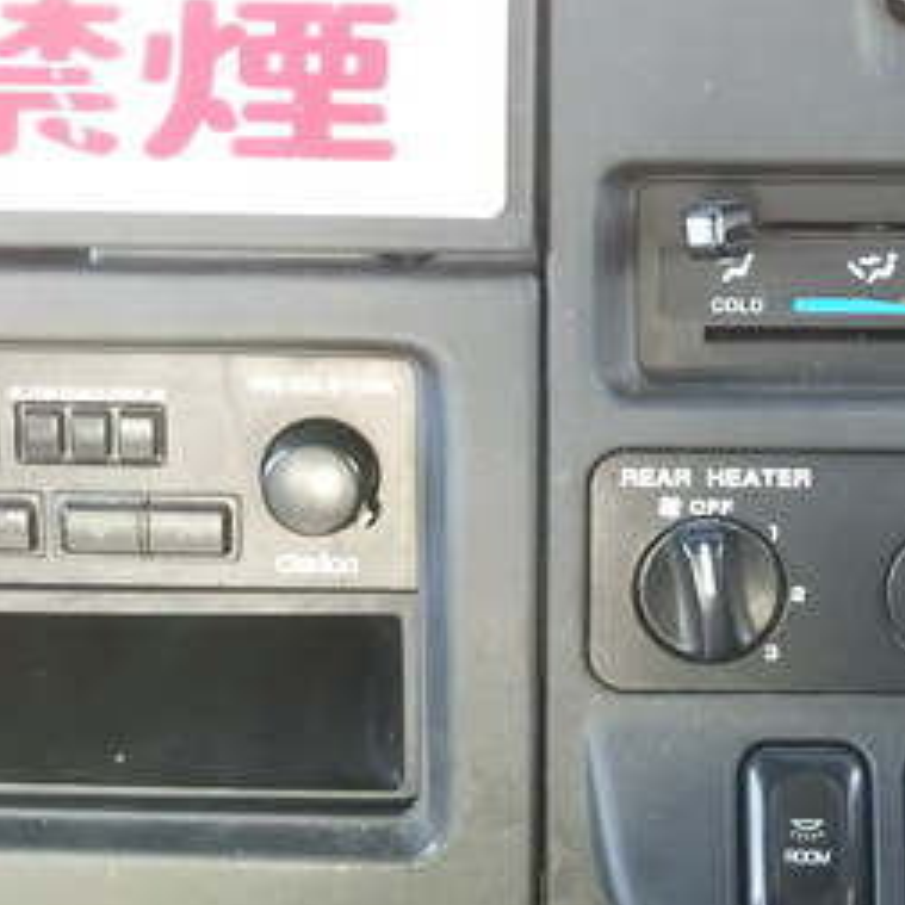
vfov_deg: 25.5
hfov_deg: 25.6
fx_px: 1982
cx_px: 619
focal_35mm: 67
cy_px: 275
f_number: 2.2
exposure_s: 1/30
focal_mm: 4
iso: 64
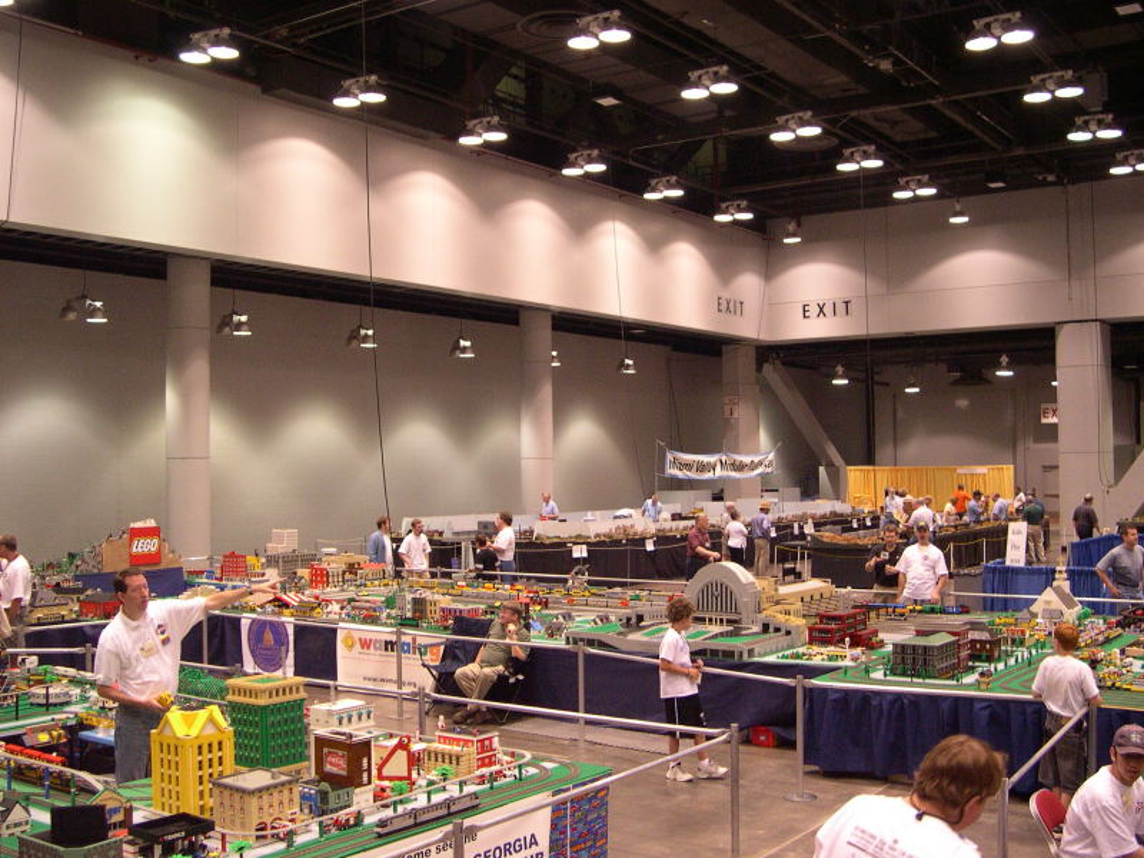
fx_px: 1256
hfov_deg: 49.0
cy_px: 429
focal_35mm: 38
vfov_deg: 37.7
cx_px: 572
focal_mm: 8
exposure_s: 1/64.1
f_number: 2.8
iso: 400
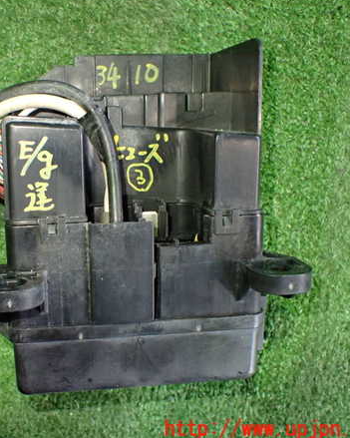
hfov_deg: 36.5
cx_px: 91
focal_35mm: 40
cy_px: 218
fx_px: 518
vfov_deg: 45.8
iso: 800
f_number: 2.3
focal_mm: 5.4
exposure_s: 1/50
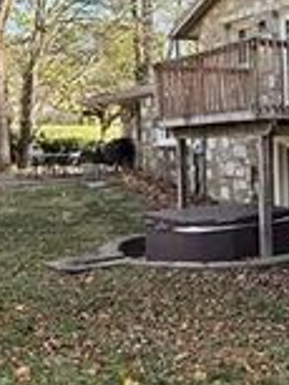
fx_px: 678
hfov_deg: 22.8
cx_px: 312
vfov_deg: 31.5
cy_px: 147
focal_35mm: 61
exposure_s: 1/361
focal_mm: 2.22
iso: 64
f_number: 2.2
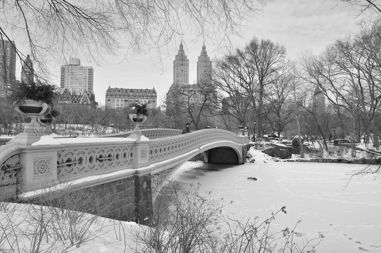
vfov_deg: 47.8
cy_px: 126
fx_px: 285
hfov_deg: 67.4
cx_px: 190
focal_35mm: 27
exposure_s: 1/250
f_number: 11
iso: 640
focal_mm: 18
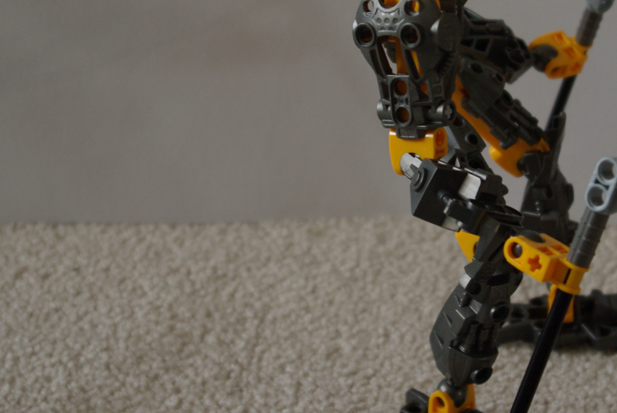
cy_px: 94
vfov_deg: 12.7
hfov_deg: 18.8
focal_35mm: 108
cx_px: 463
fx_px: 1853
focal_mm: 40
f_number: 4.5
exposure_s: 1/60
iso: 400
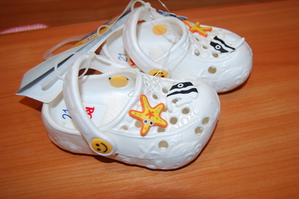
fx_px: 316
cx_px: 162
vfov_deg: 35.1
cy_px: 91
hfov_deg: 50.6
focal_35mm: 38
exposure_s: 1/60
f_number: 3.8
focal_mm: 22
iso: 180
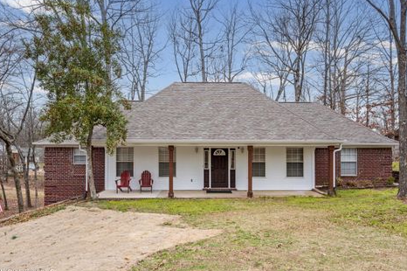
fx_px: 328
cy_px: 140
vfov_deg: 44.9
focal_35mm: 29
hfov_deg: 63.7
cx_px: 213
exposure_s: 1/400
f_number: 9
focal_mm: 27
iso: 1000
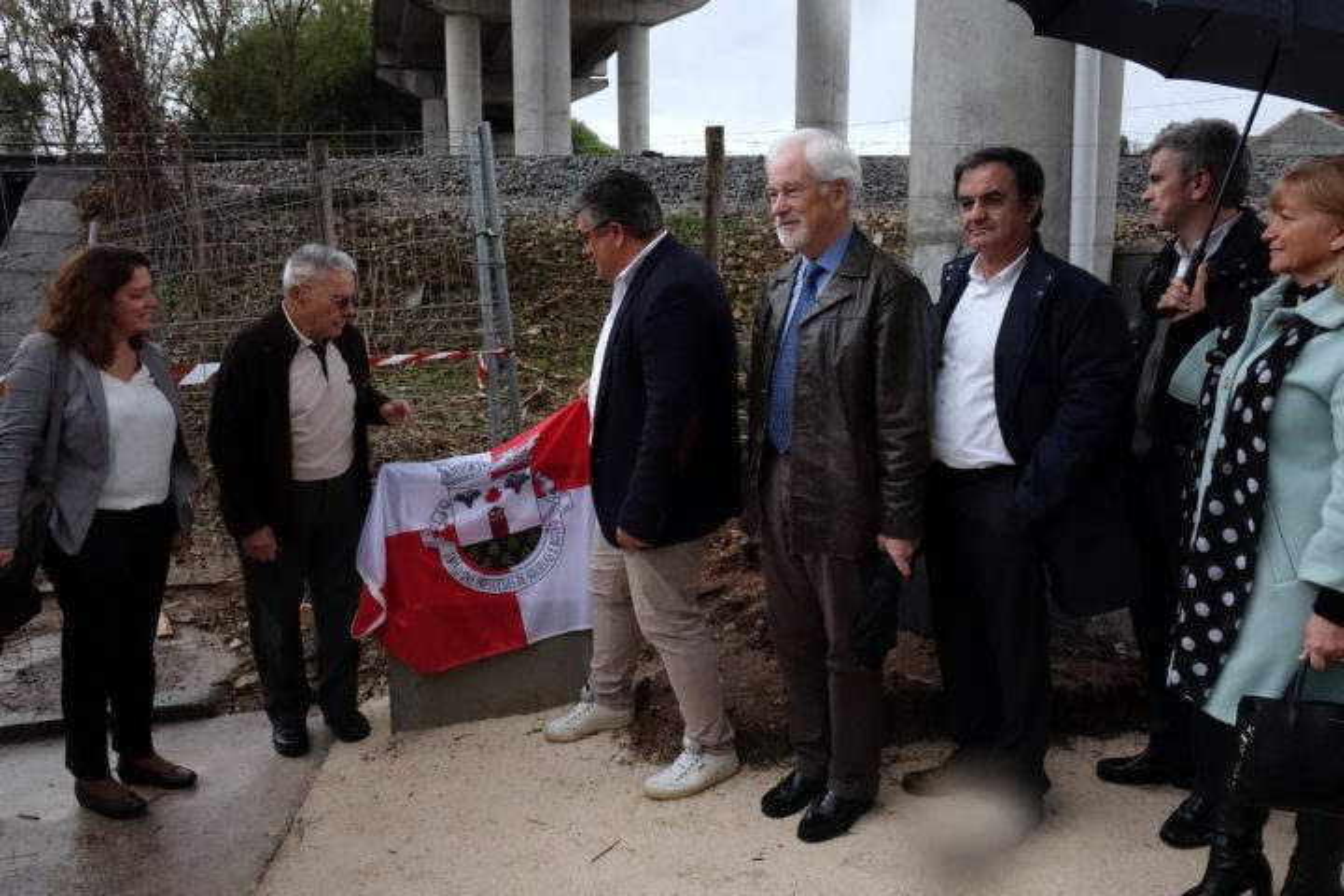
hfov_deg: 63.7
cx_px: 672
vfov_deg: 45.0
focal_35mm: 29
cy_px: 448
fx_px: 1083
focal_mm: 10.7
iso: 2000
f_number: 5.6
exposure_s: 1/2000
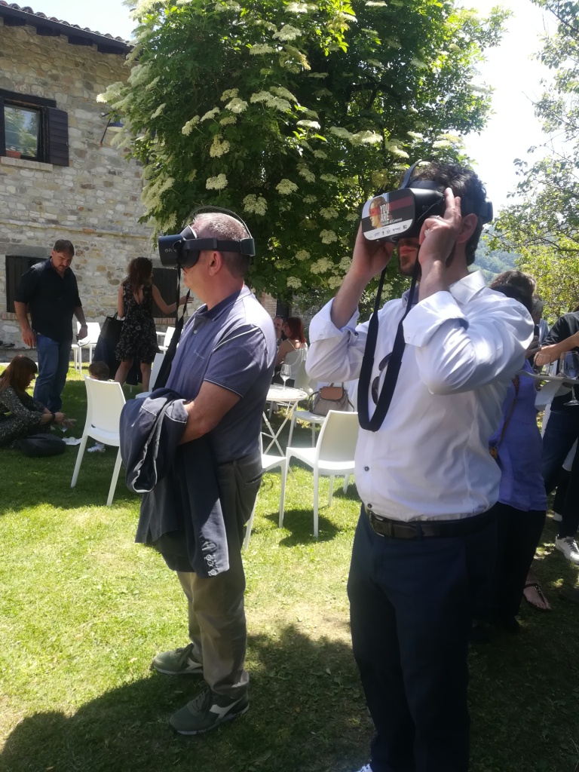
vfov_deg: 67.3
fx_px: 580
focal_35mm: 26
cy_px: 386
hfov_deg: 53.1
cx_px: 290
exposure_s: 1/311
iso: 50
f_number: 2.2
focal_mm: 3.83
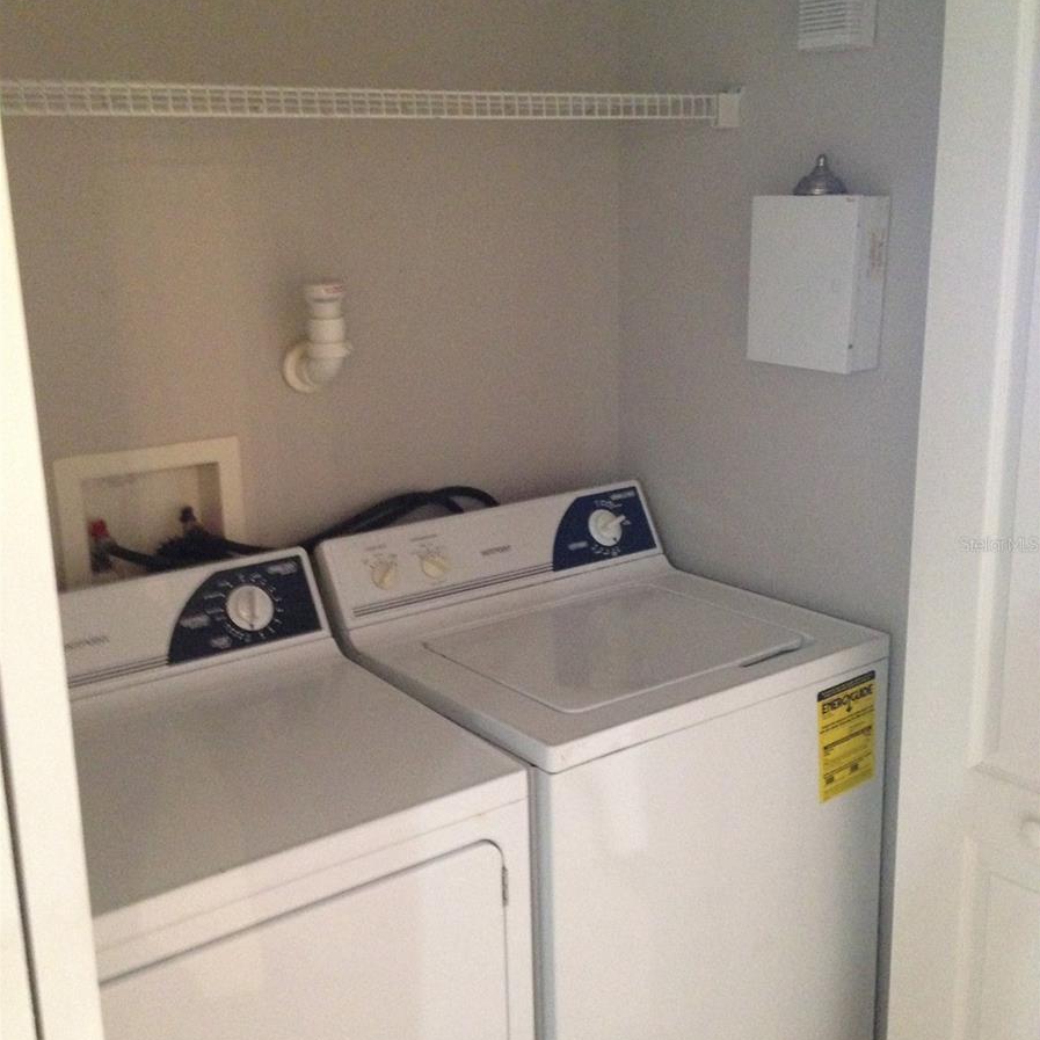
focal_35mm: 39
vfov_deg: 42.8
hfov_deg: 42.8
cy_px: 544
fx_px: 1326
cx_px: 521
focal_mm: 4.12
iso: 500
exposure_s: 1/15
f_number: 2.4
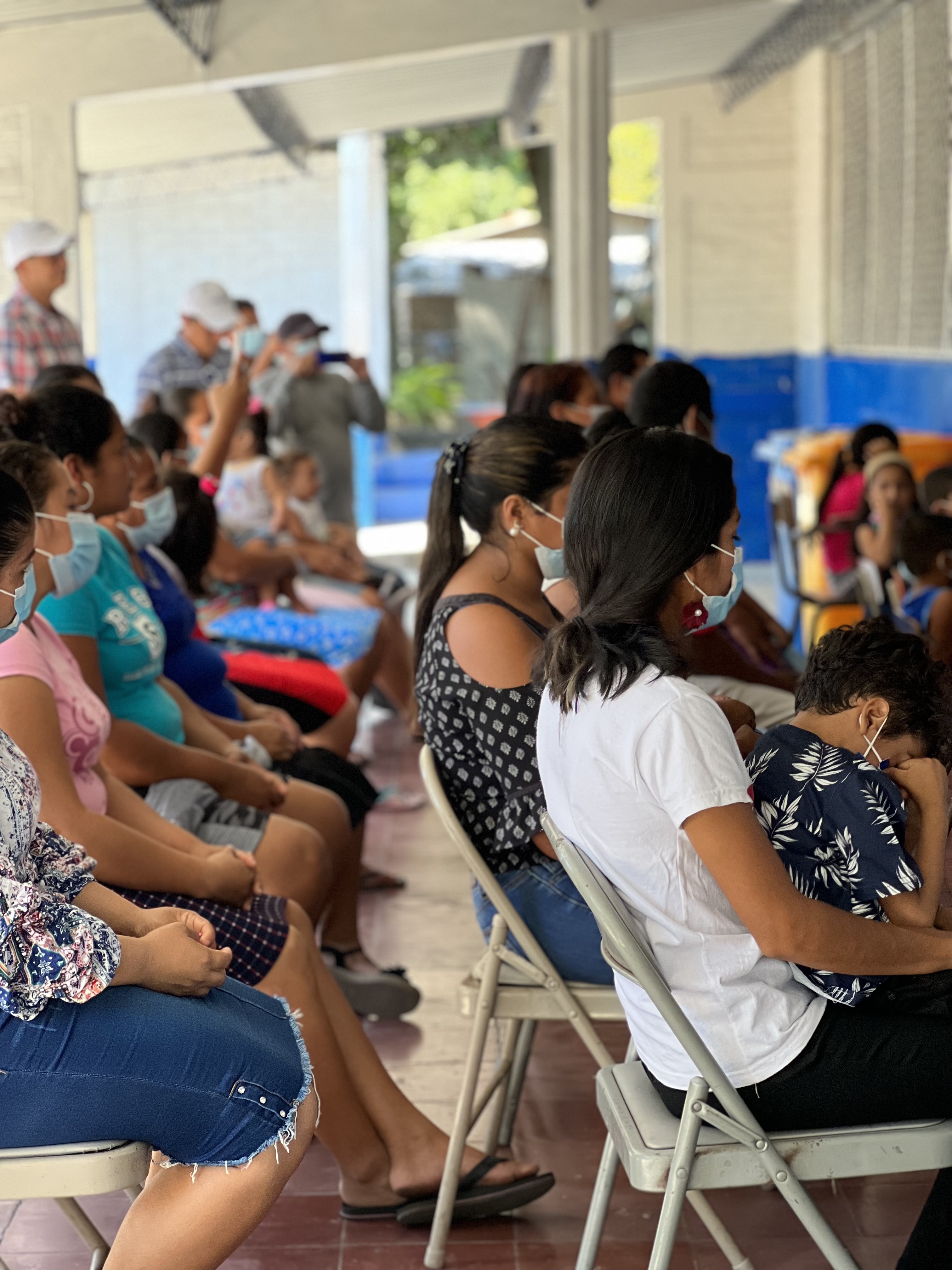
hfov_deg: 19.1
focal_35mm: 77
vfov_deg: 25.3
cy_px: 635
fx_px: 2824
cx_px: 476
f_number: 2.8
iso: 200
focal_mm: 9
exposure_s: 1/121
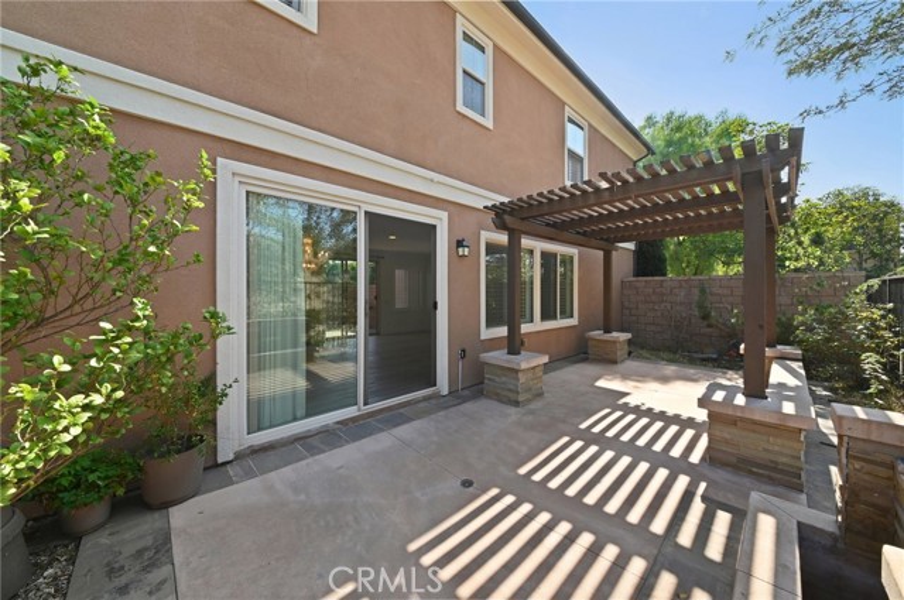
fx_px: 301
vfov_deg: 89.8
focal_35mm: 12
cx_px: 452
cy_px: 300
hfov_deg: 112.7
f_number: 22
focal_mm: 12
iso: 250
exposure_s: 1/30
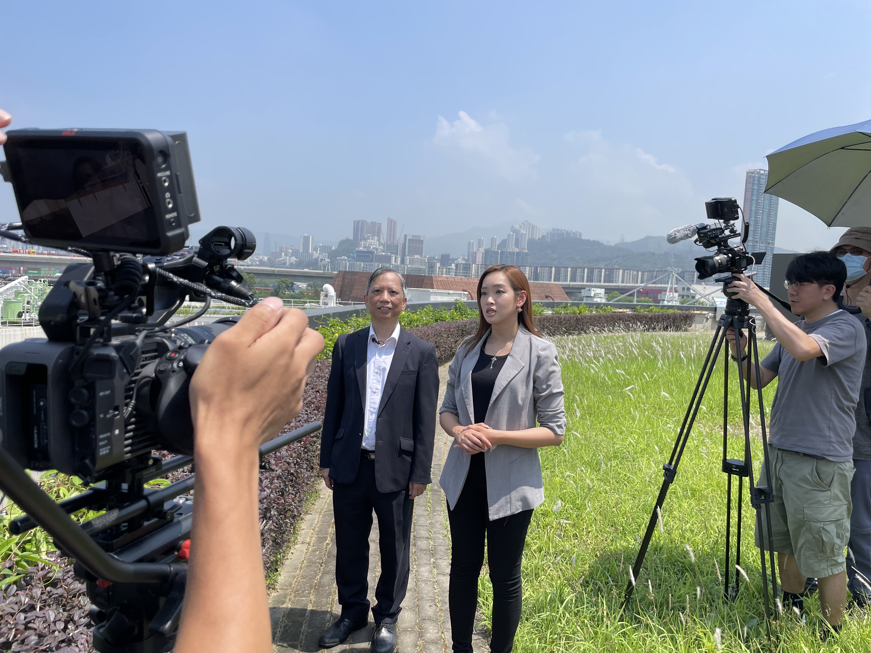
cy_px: 326
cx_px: 436
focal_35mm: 26
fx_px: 654
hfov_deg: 67.3
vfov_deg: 53.1
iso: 32
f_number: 1.6
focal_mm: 4.2
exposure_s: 1/1825
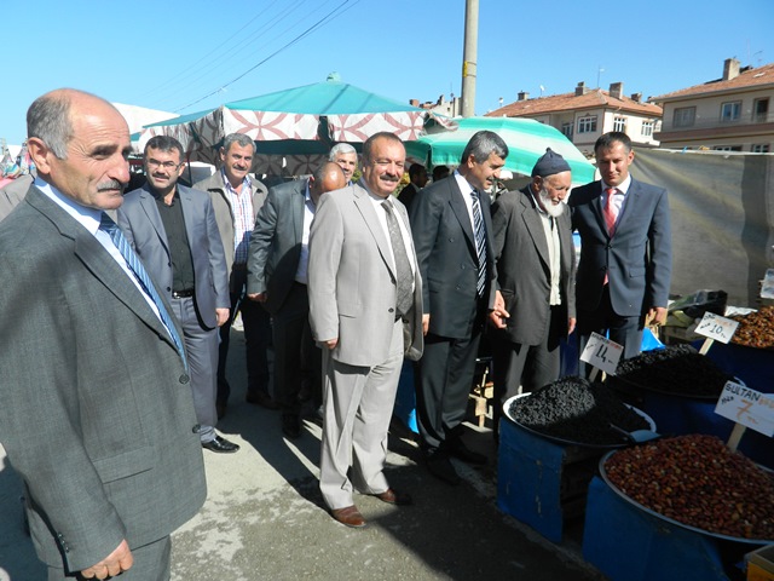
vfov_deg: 54.9
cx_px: 387
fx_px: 559
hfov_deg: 69.4
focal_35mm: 25
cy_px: 290
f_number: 3.1
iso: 80
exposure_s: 1/800
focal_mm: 4.5
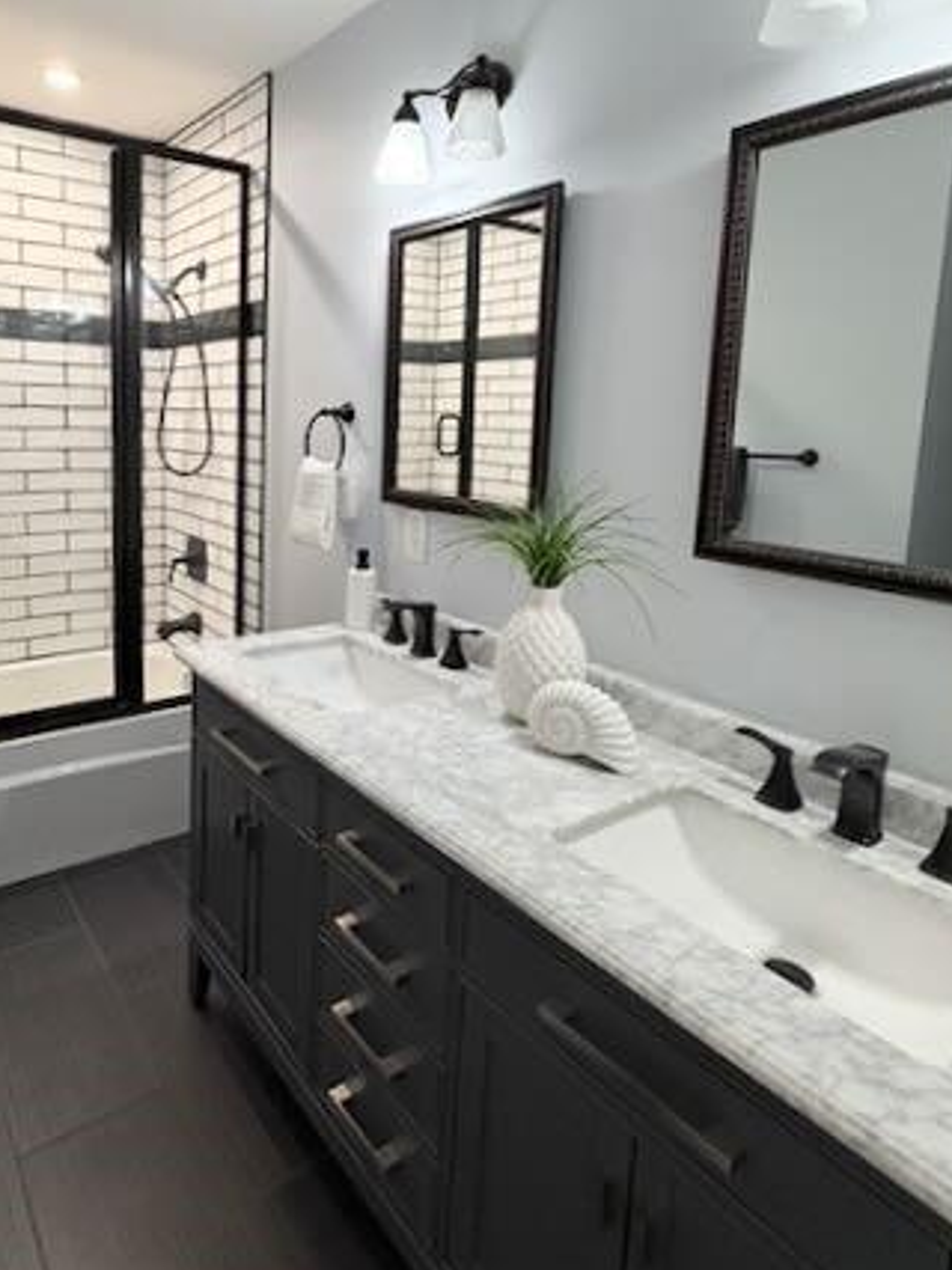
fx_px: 770
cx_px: 318
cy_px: 518
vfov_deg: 78.2
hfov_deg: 61.9
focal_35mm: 21
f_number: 2.2
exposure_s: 1/120
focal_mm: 2.22
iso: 320
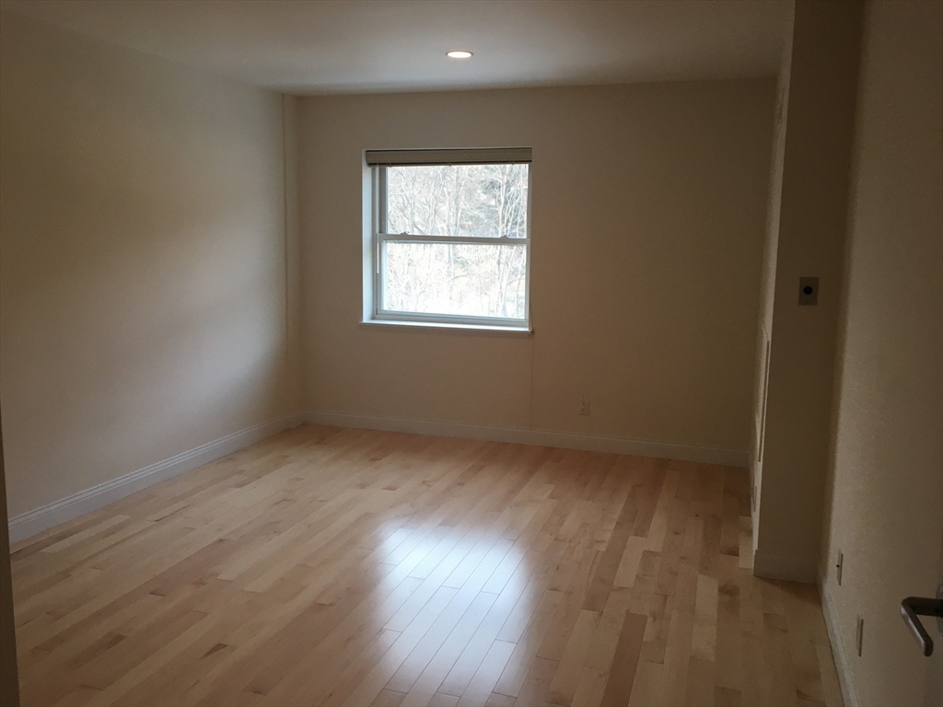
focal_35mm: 29
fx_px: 790
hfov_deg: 61.7
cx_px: 472
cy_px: 354
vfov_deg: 48.2
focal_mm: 4.15
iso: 25
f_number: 2.2
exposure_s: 1/40
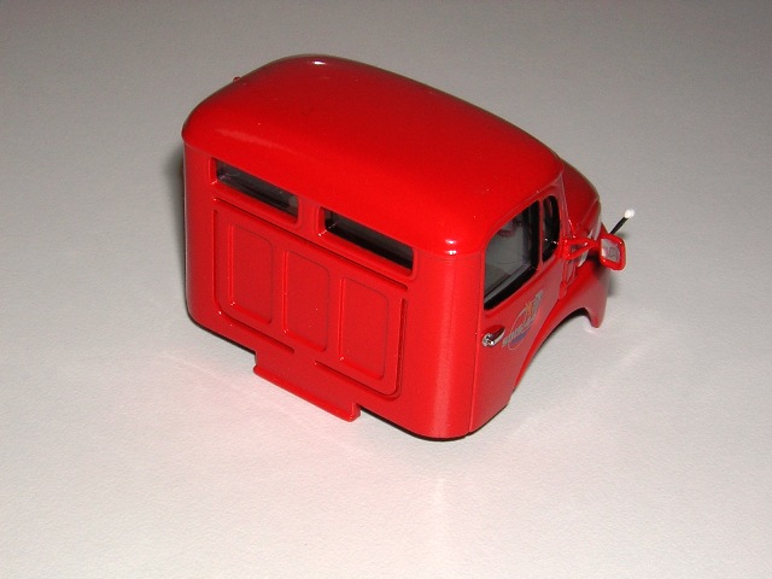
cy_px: 290
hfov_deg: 23.0
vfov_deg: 17.4
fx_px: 1896
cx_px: 386
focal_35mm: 85
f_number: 8.2
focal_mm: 11.1
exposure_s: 1/60.1
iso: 100
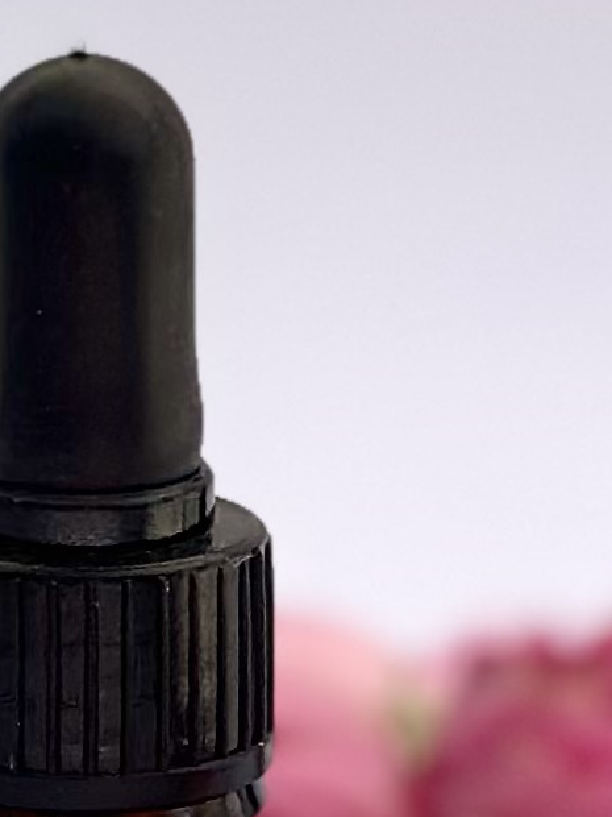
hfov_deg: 4.8
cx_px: 67
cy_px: 519
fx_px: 7355
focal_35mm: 312
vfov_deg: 6.3
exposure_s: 1/2732
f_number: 1.78
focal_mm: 6.86
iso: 100
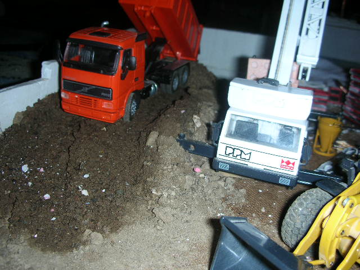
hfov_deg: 52.6
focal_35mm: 35
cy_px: 135
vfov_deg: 40.7
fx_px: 364
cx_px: 180
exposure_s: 1/60.1
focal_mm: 5.8
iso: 50
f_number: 3
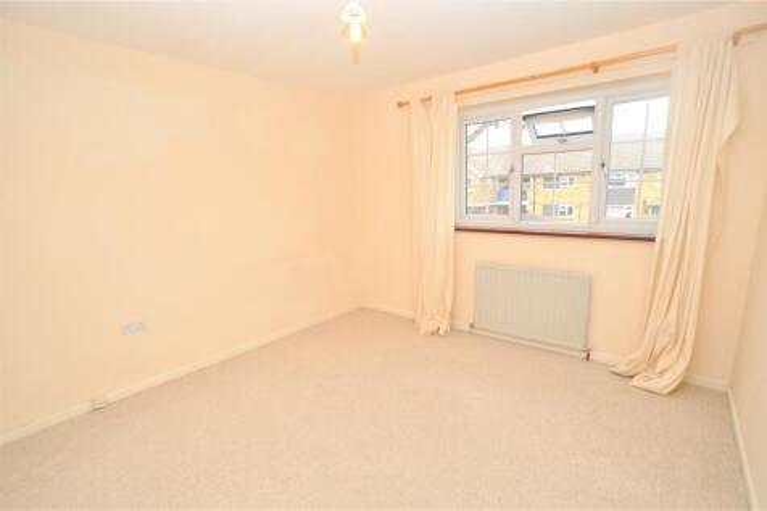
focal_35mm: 16
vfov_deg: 72.0
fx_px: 351
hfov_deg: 95.0
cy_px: 256
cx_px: 384
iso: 560
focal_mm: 11
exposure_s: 1/60
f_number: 4.5
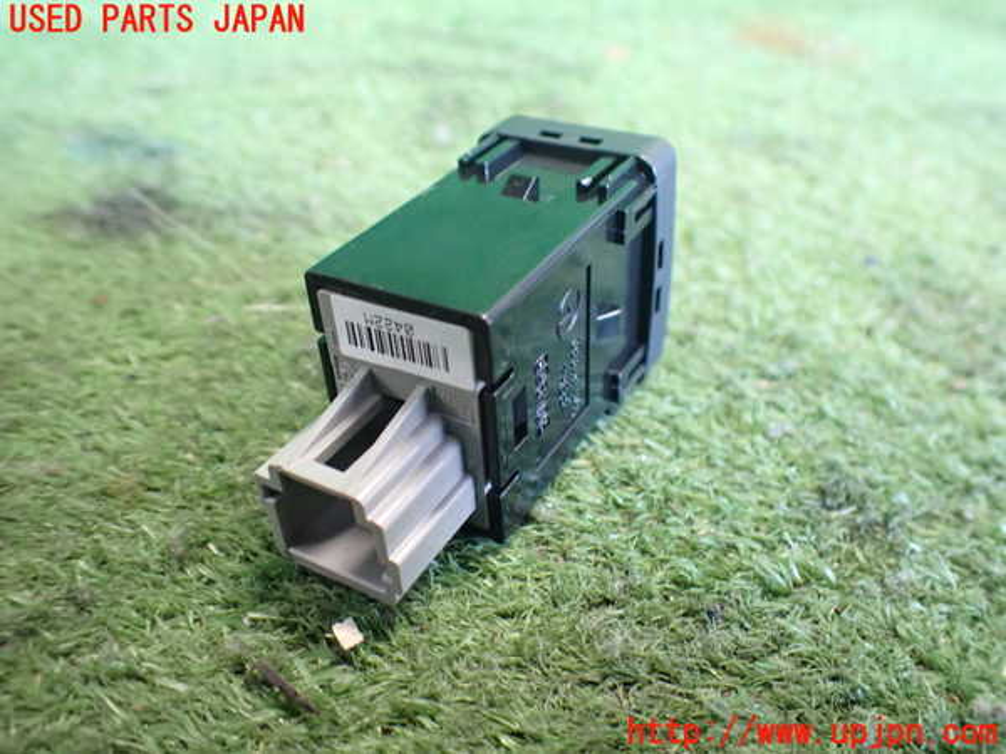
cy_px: 377
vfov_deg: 46.8
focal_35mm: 30
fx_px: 872
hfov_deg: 60.0
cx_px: 503
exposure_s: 1/40
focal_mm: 5.4
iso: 800
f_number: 2.3
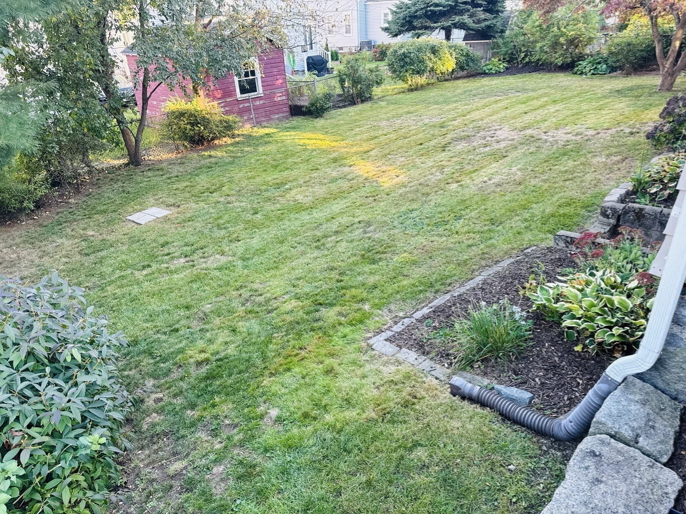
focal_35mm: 24
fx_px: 476
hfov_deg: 71.6
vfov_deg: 56.8
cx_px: 343
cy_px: 257
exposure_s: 1/121
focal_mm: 6.76
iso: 100
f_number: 1.78
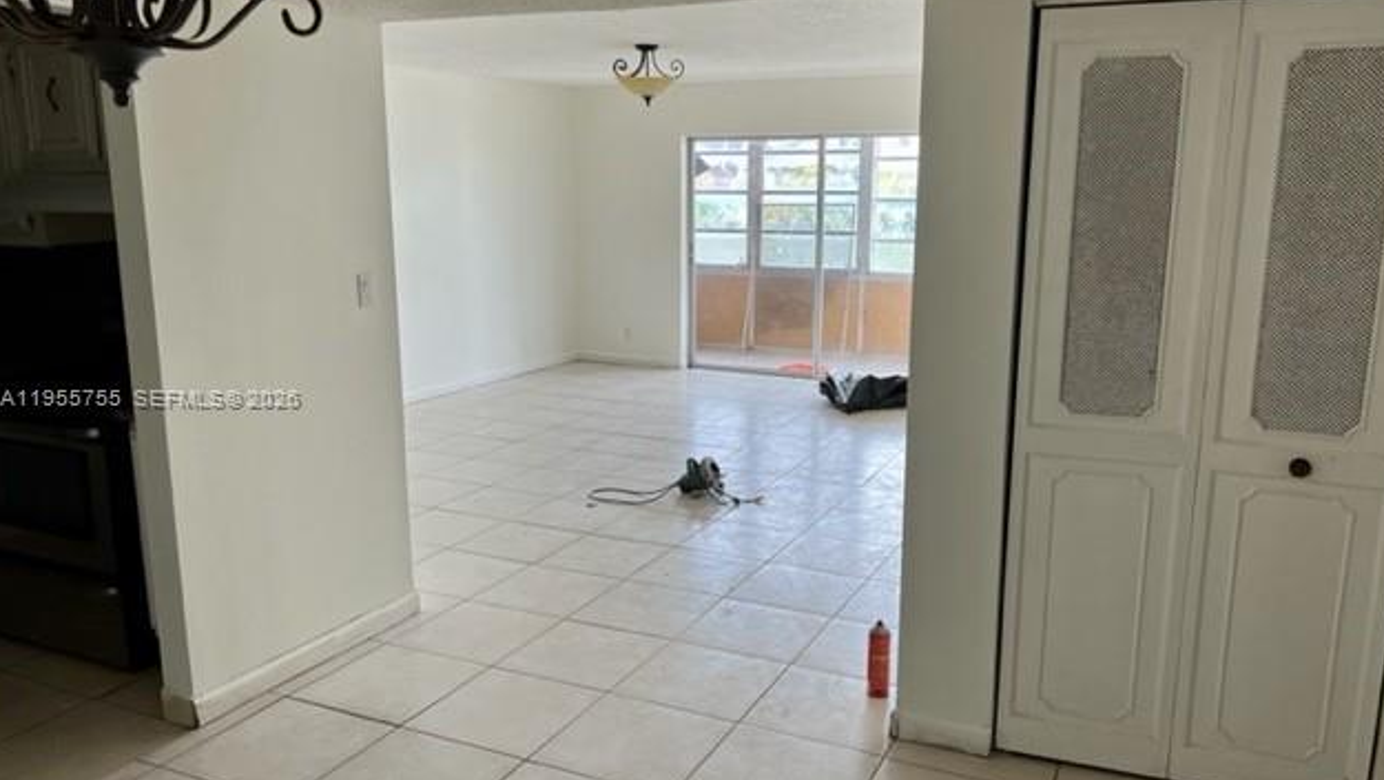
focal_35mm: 29
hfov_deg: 66.0
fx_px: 1065
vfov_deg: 40.2
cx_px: 704
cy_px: 399
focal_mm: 5.7
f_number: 1.5
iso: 50
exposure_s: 1/120
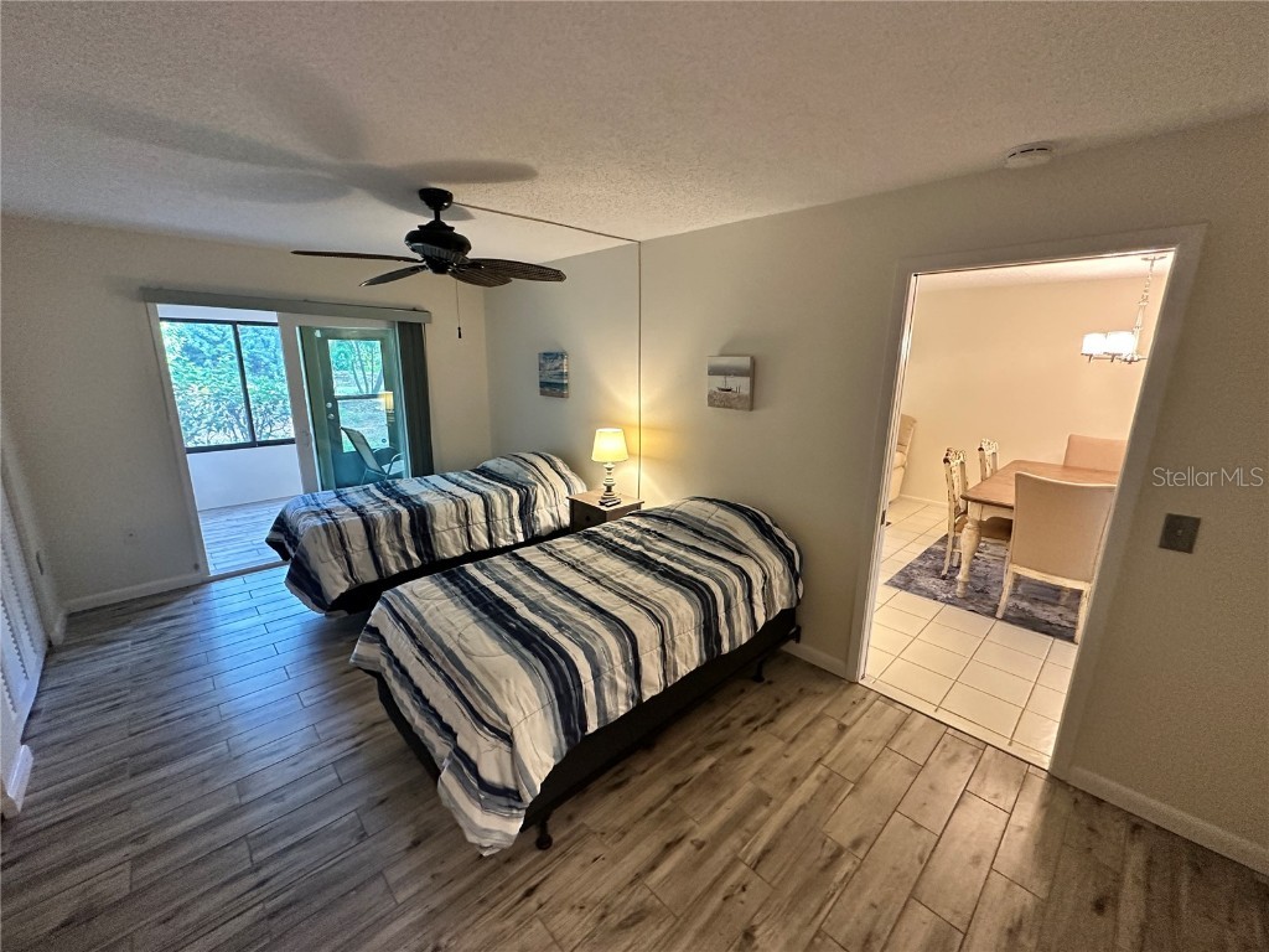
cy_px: 476
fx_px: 513
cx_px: 634
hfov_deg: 102.1
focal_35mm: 14
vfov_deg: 85.7
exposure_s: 1/60
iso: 500
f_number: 2.2
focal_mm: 2.22
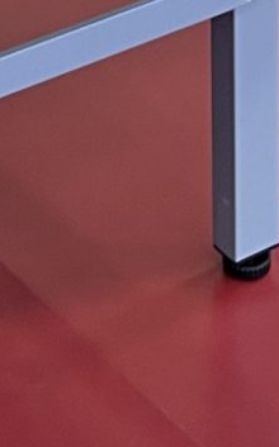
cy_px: -750
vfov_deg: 9.1
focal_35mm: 200
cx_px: -32
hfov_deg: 6.5
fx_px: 2438
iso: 80
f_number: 1.6
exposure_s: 1/50
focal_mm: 4.2
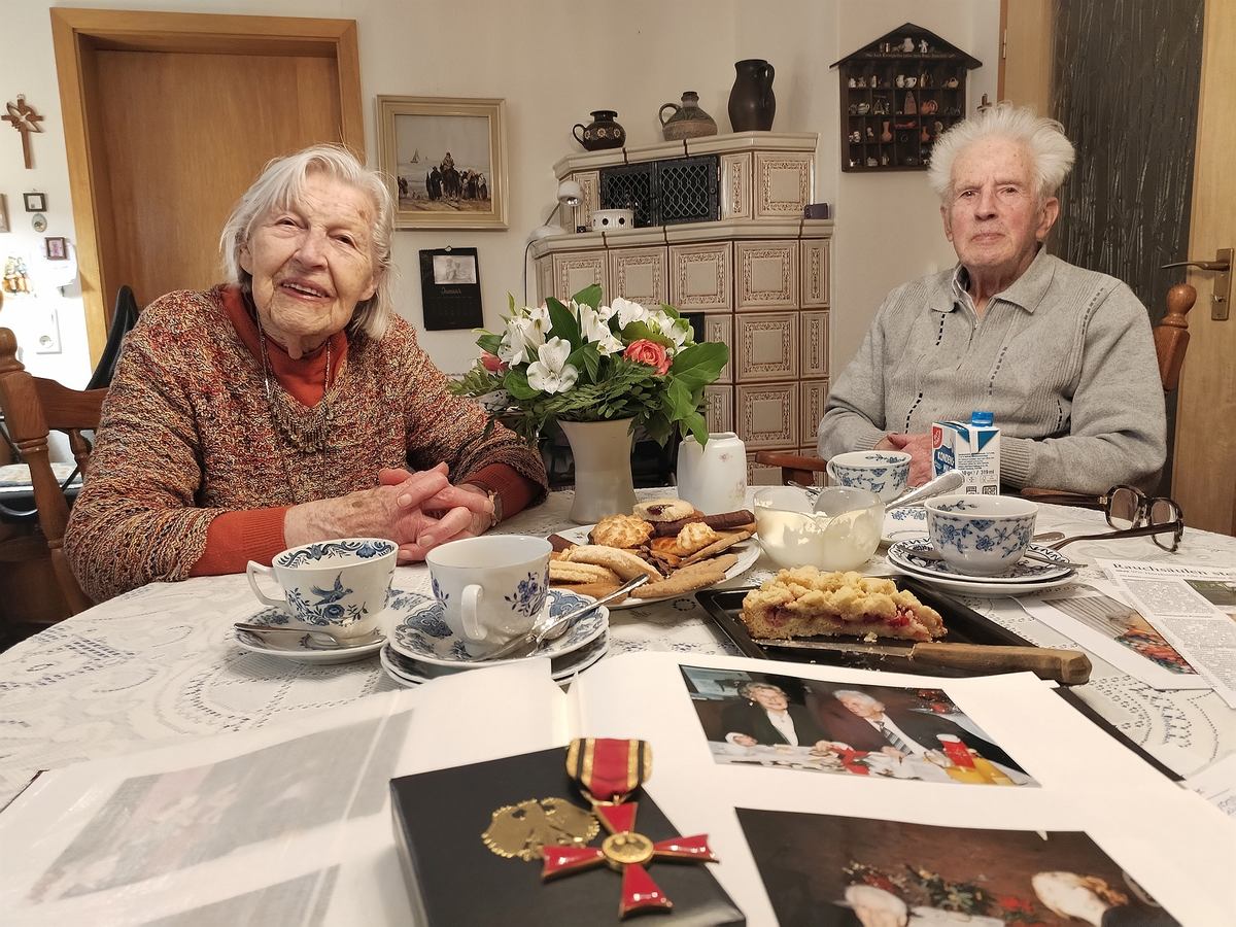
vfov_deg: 48.2
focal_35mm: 29
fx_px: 1035
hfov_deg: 61.7
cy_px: 464
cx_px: 618
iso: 494
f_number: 1.8
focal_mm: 4.75
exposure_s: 1/33.3
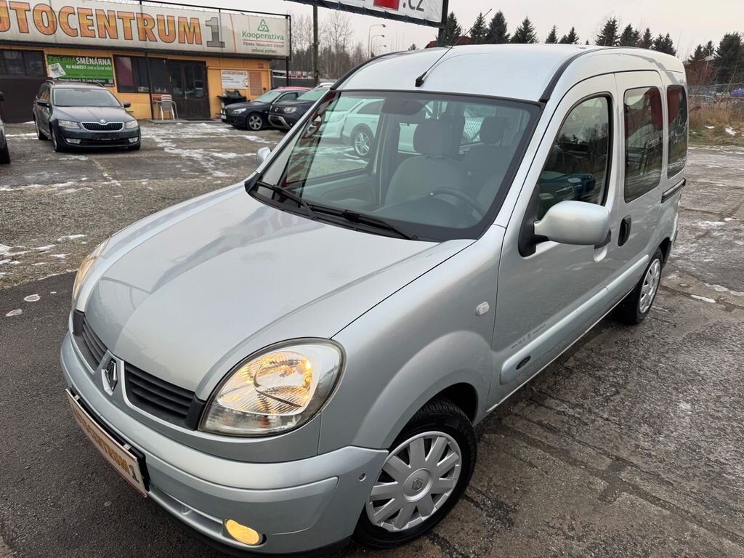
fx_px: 516
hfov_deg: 71.6
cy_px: 279
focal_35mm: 24
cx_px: 372
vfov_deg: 56.8
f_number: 1.78
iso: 80
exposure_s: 1/320
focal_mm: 6.76
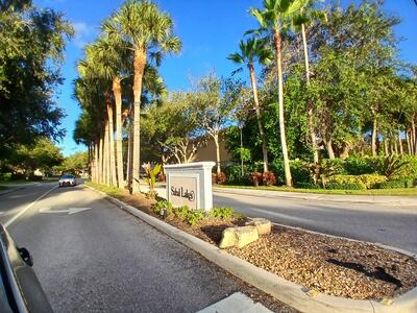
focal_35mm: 17
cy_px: 156
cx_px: 208
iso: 50
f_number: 2.2
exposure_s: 1/333
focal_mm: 1.4
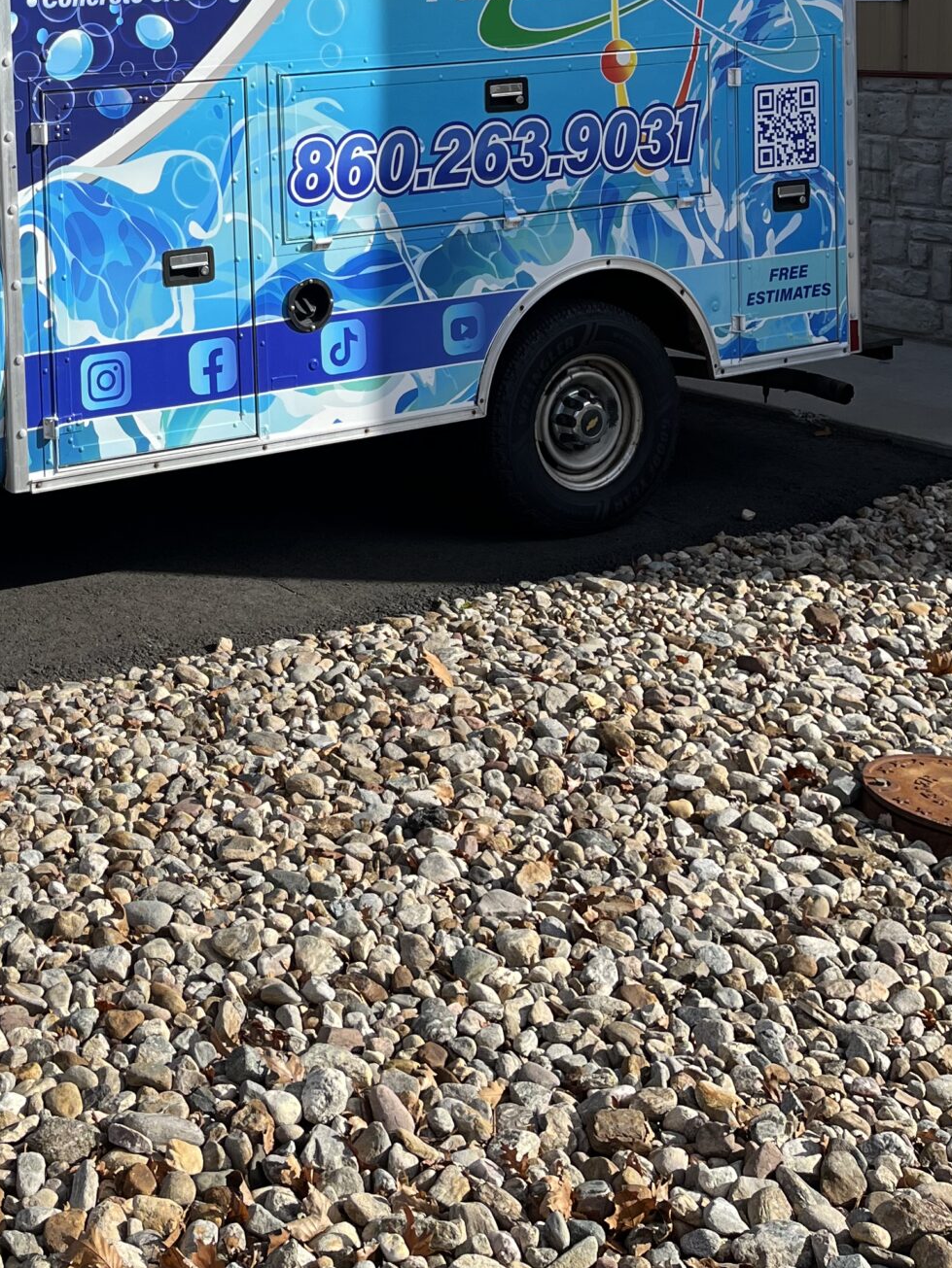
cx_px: 92
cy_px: 72
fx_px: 1870
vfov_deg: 34.8
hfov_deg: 27.5
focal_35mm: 51
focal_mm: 5.1
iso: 50
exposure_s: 1/2967
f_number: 1.6
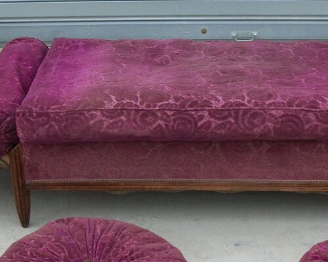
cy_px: 197
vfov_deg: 19.0
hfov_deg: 23.8
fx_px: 777
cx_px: 178
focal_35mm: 80
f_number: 8.8
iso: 80
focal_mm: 5.7
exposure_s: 1/100
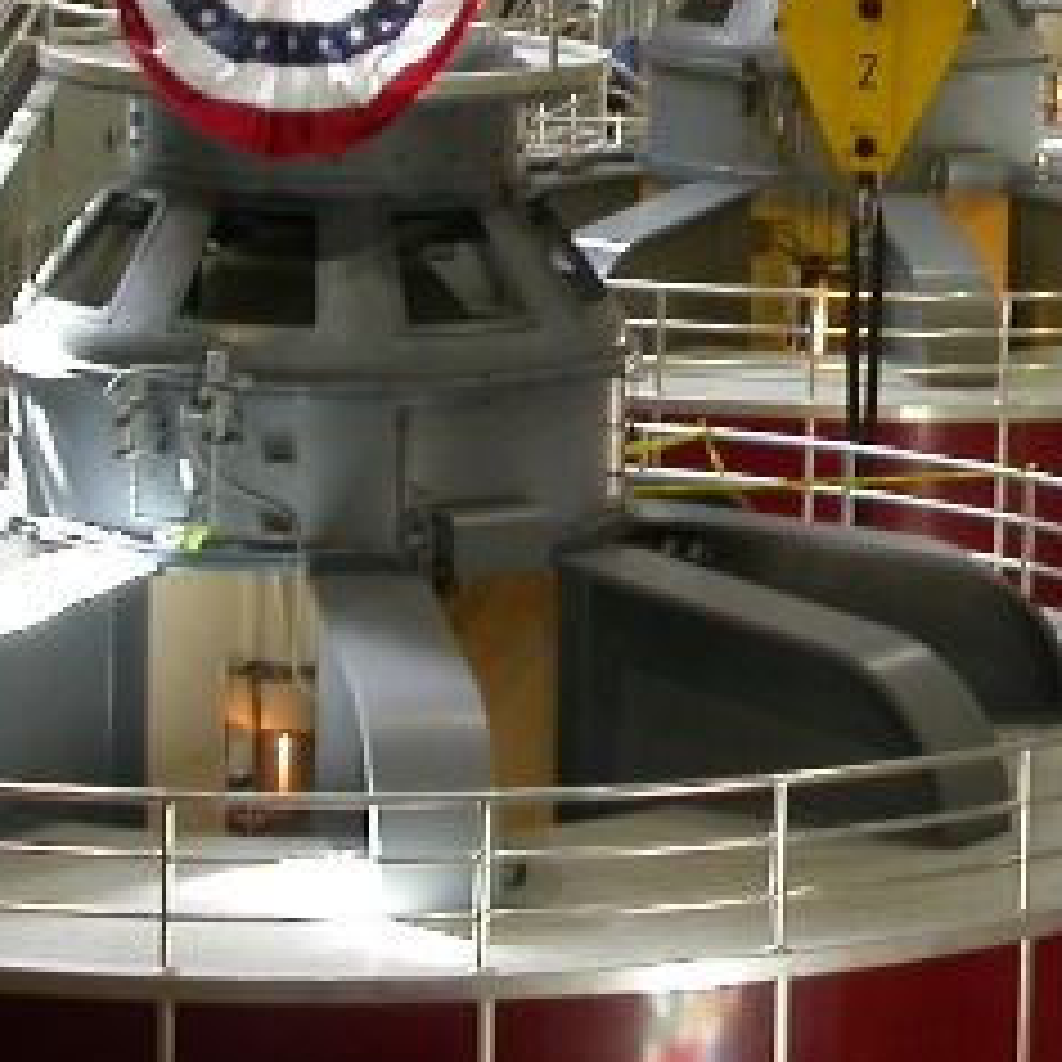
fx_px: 5658
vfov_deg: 10.7
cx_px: 1114
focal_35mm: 163
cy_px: 151
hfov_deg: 10.6
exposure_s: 1/17.6
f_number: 2.9
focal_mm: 10.7
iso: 100
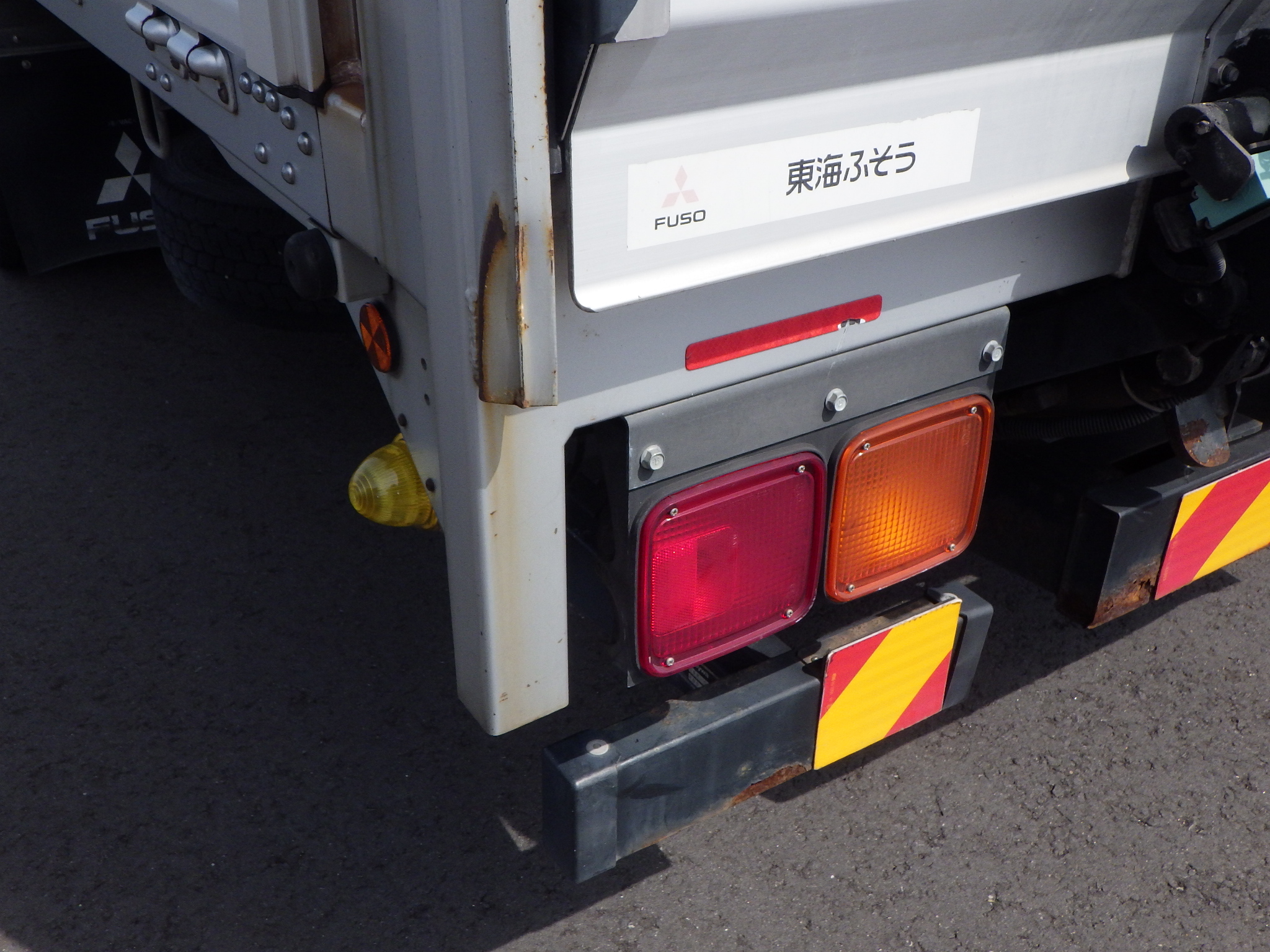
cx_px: 635
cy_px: 476
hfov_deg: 54.0
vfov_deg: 41.8
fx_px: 1247
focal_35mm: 34
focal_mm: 6.1
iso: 250
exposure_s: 1/1250
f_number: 4.6
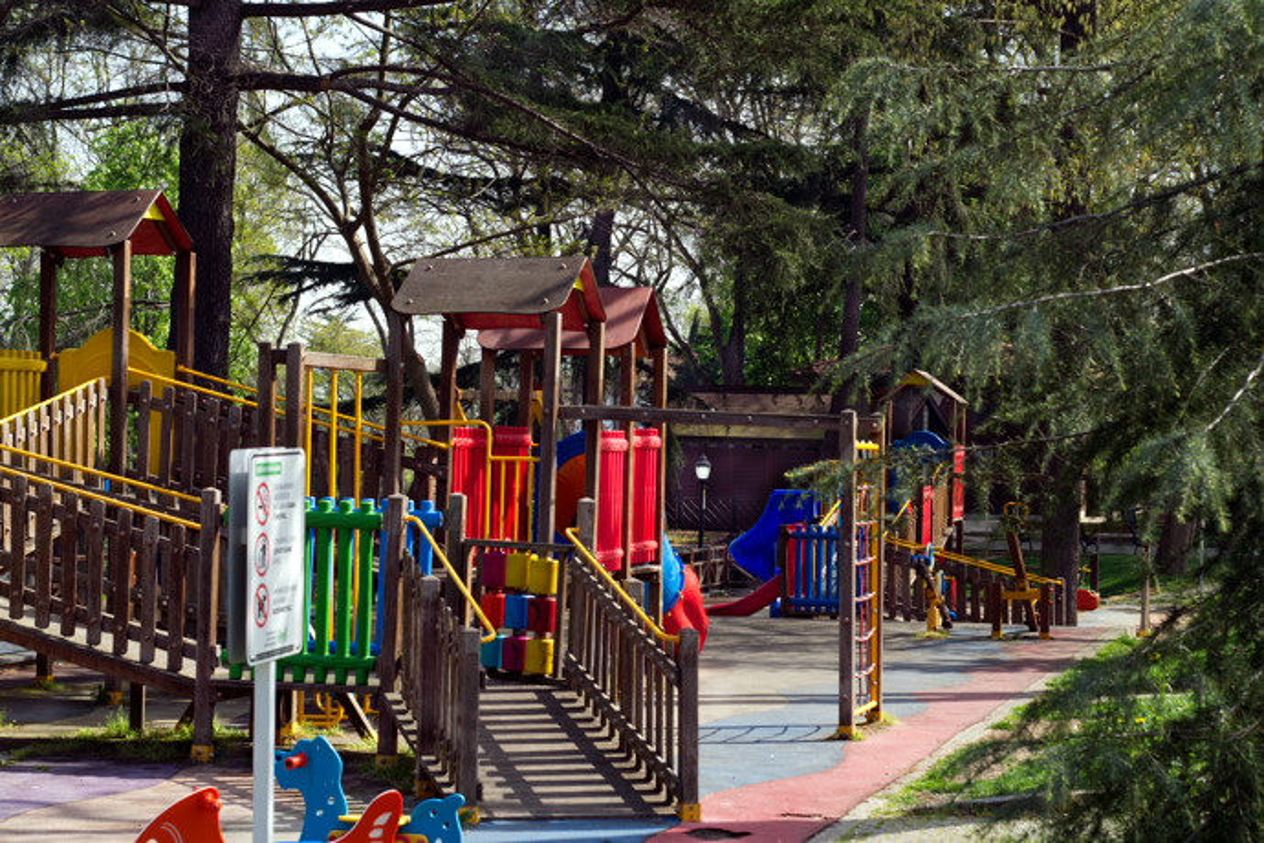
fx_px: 2633
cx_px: 632
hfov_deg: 27.0
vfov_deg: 18.2
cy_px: 422
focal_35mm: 75
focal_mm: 50
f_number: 6.3
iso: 200
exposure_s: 1/250
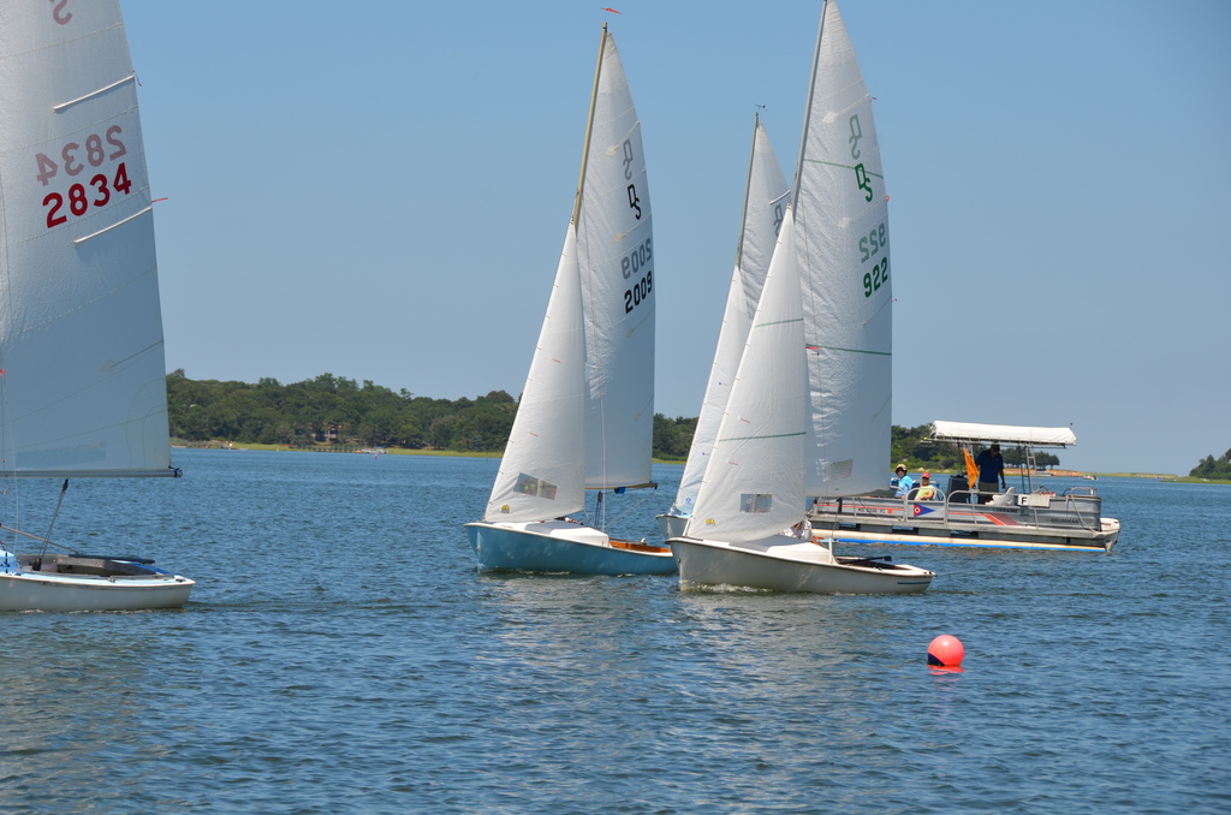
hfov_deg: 13.1
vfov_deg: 8.7
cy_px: 408
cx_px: 616
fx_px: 5374
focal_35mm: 158
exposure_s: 1/320
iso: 100
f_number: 9
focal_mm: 105
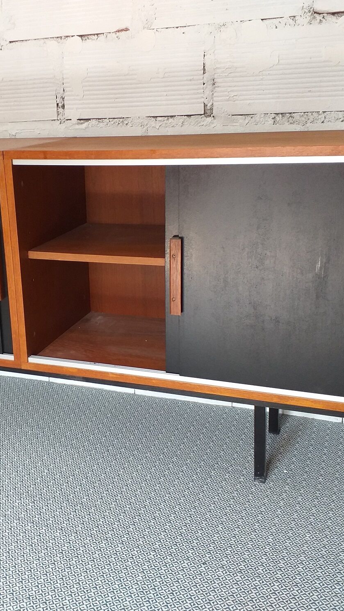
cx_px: 75
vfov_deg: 52.8
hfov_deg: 30.5
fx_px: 616
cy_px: 306
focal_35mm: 38
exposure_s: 1/50
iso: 160
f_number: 1.9
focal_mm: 3.6
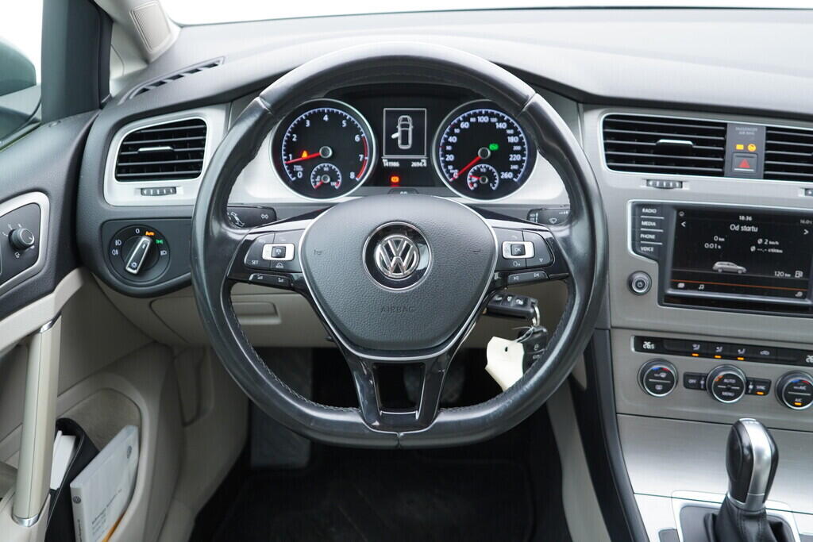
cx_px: 406
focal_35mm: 36
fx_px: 813
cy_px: 271
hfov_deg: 53.1
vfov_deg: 36.9
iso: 320
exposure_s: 1/40
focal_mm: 24
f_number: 2.8
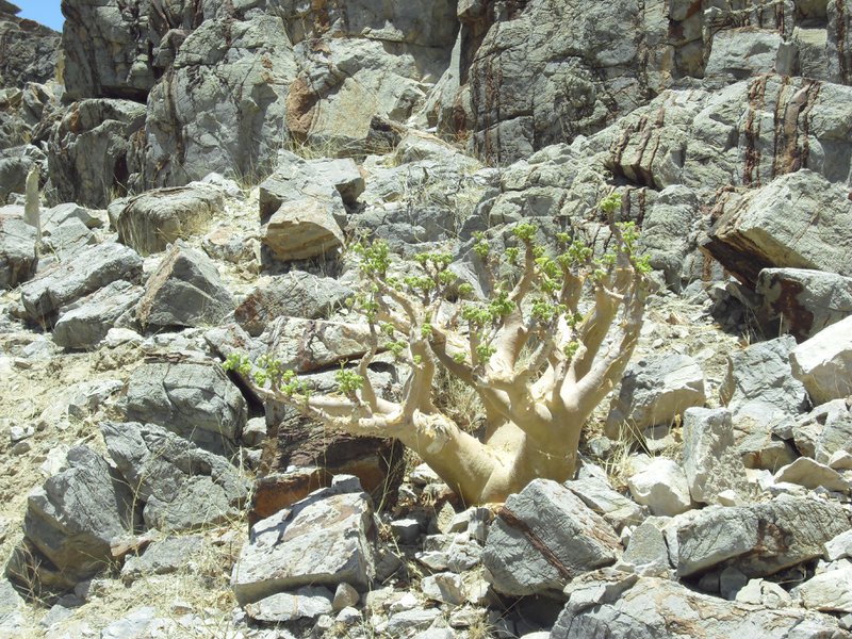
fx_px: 1600
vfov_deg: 22.6
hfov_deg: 29.8
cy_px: 320
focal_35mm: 65
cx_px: 426
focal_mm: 10.7
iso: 100
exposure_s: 1/1000
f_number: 3.8
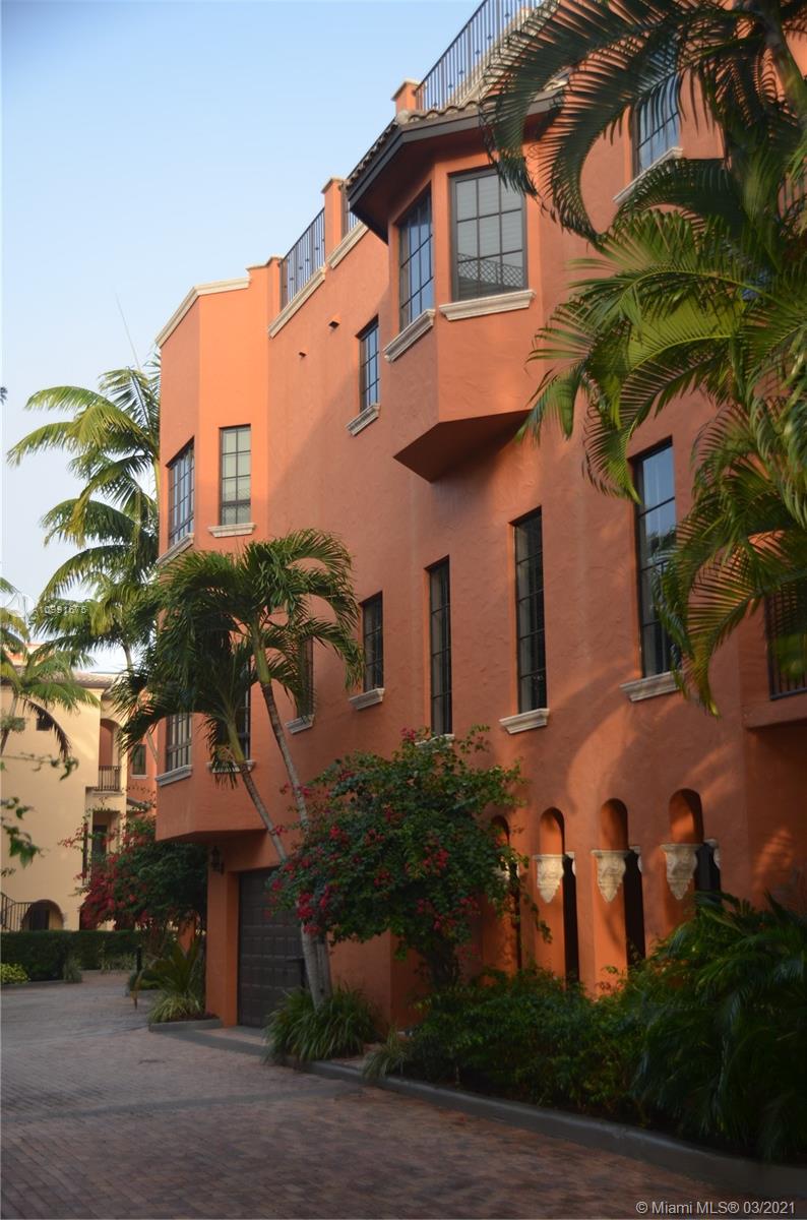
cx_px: 404
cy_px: 610
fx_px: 1622
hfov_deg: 27.9
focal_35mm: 48
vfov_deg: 41.2
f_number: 4
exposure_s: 1/250
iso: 125
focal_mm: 32
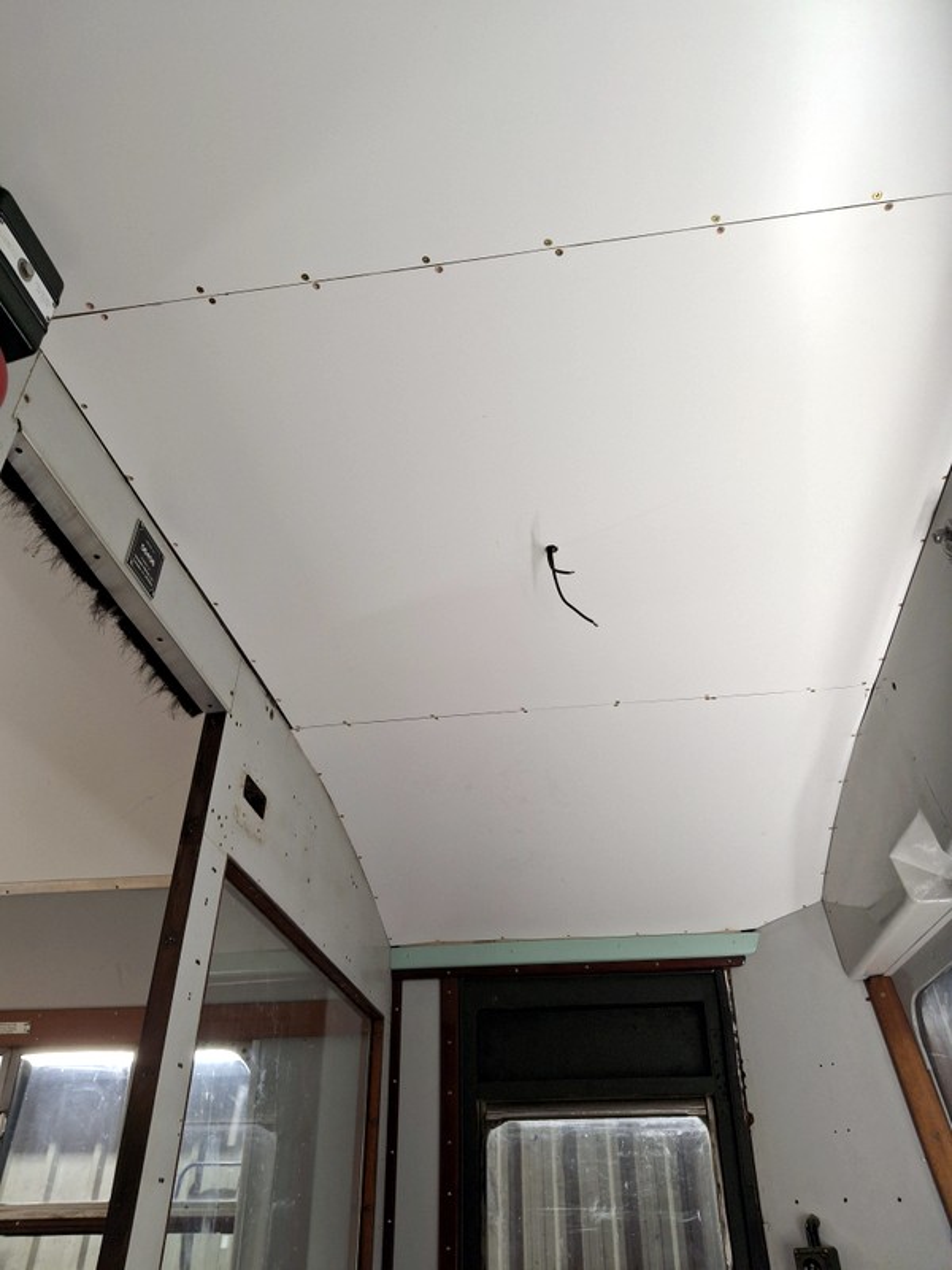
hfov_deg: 54.9
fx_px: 917
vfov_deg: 69.4
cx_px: 476
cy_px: 635
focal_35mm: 25
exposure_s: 1/100
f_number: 1.8
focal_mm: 4.69
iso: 64
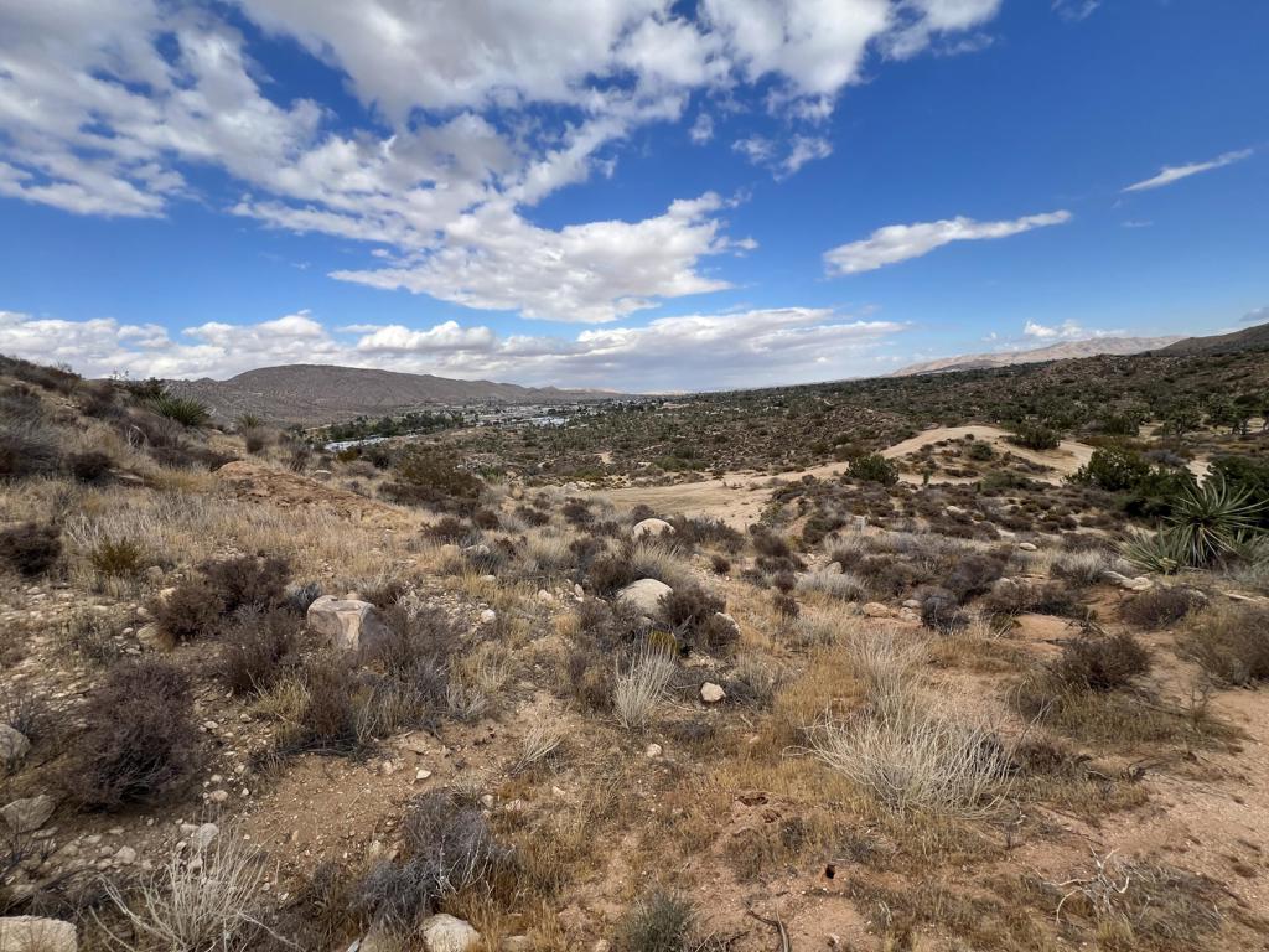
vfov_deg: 89.9
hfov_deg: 106.2
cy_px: 476
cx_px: 634
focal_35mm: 13
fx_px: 477
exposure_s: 1/1220
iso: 32
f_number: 1.8
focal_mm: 1.57
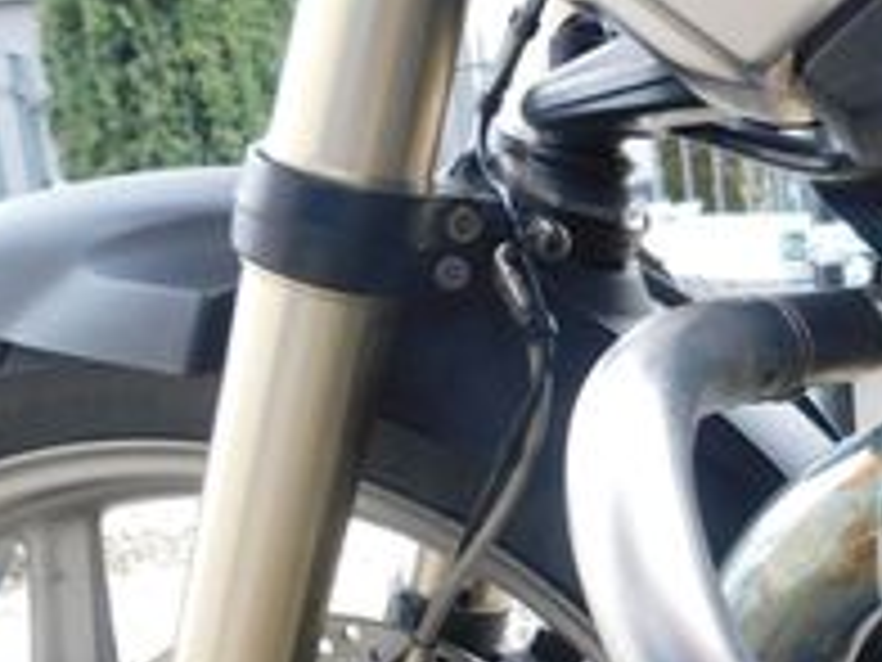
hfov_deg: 22.9
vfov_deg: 19.4
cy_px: 563
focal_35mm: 75
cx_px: 1174
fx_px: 1911
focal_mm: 4
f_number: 3
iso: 125
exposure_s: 1/80
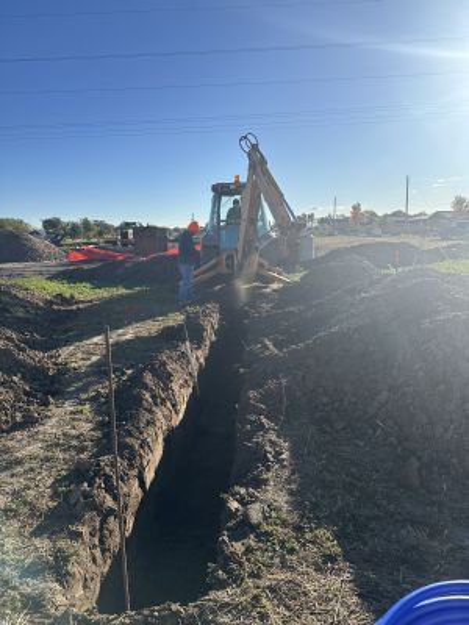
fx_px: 434
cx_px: 234
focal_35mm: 24
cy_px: 312
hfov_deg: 56.8
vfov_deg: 71.6
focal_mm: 6.86
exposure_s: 1/4545
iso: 80
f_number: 1.78
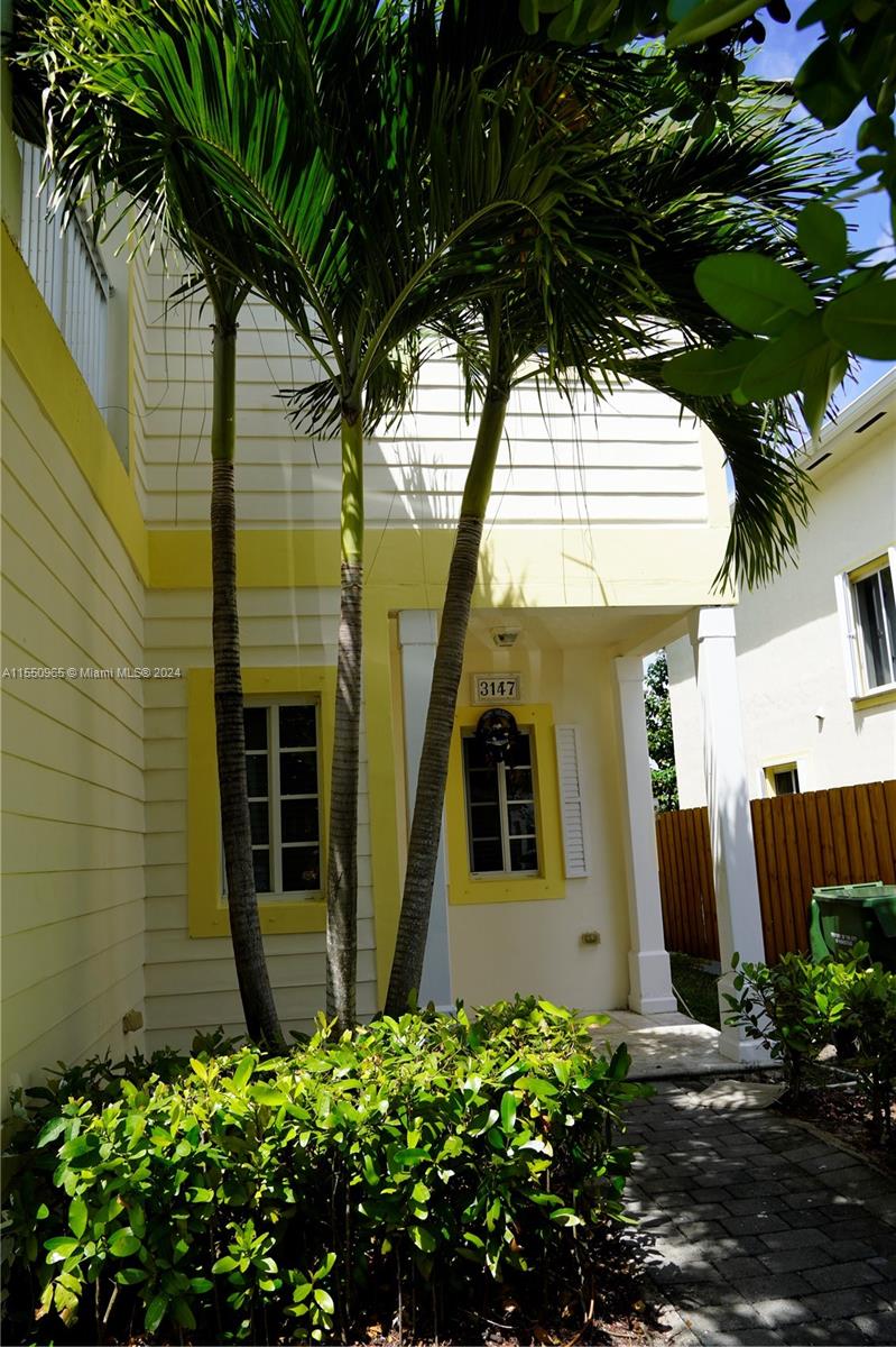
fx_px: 1009
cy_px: 674
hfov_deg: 47.9
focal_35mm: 27
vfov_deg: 67.4
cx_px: 448
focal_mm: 18
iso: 100
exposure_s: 1/400
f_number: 5
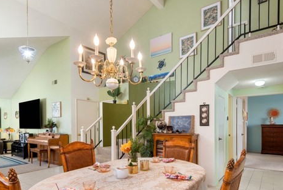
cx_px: 138
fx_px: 173
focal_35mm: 22
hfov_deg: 78.5
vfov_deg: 56.1
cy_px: 127
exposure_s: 1/4
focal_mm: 16
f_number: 9
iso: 64
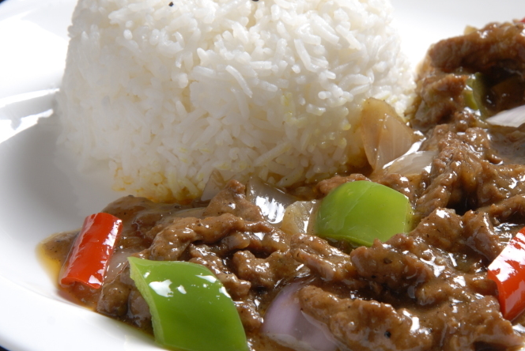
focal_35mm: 197
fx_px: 2872
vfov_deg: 7.0
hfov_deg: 10.4
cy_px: 148
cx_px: 369
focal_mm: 85
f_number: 11
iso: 200
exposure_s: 1/125
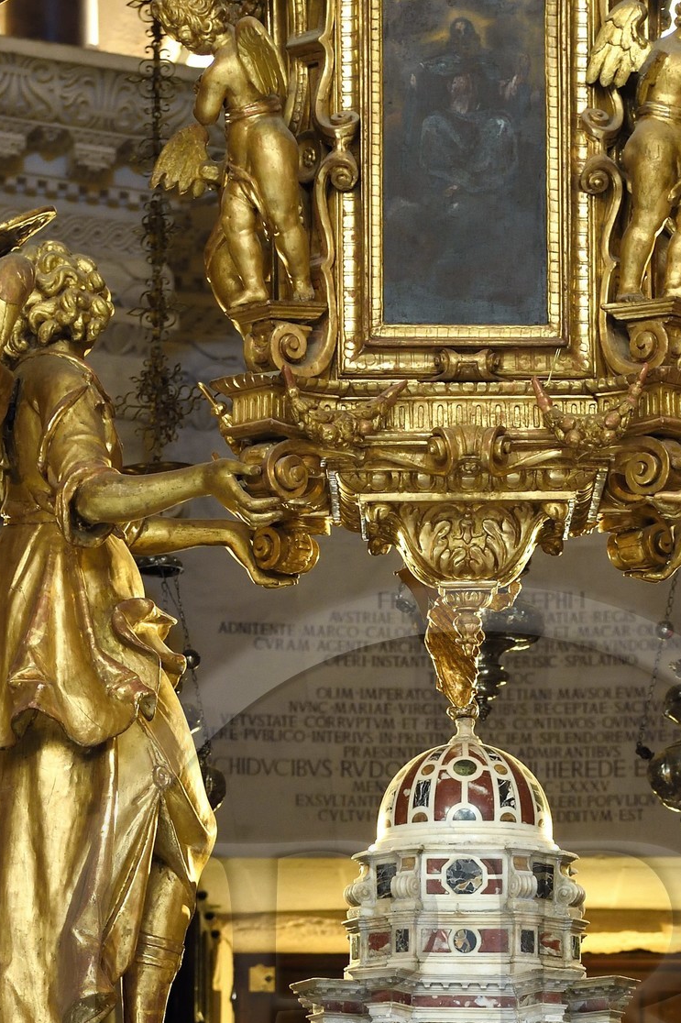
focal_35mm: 140
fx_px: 3976
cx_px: 475
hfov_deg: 9.8
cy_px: 1013
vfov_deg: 14.4
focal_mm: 65
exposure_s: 1/25
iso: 1600
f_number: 6.3
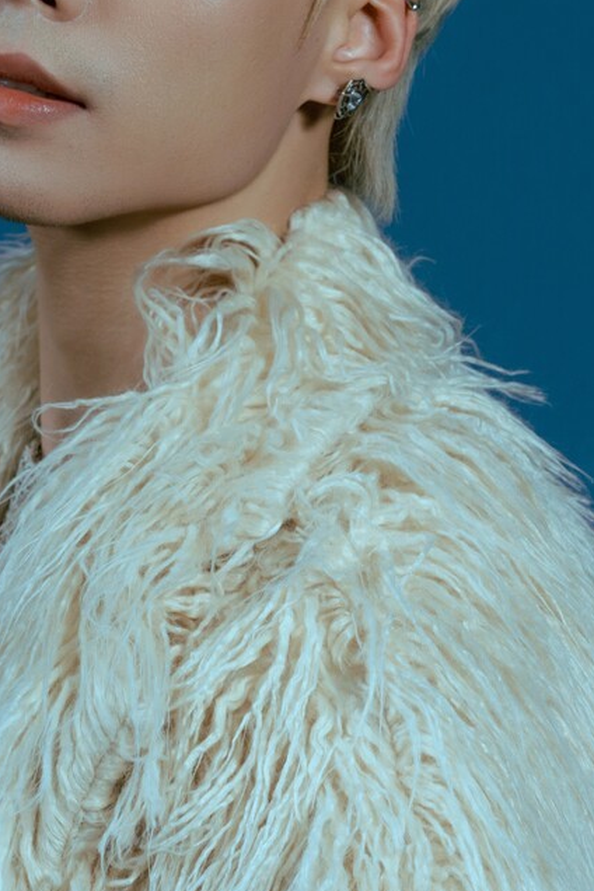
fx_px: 3267
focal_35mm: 132
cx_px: 193
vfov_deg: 15.5
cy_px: 304
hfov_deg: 10.4
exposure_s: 1/20
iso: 320
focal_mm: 56
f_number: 8
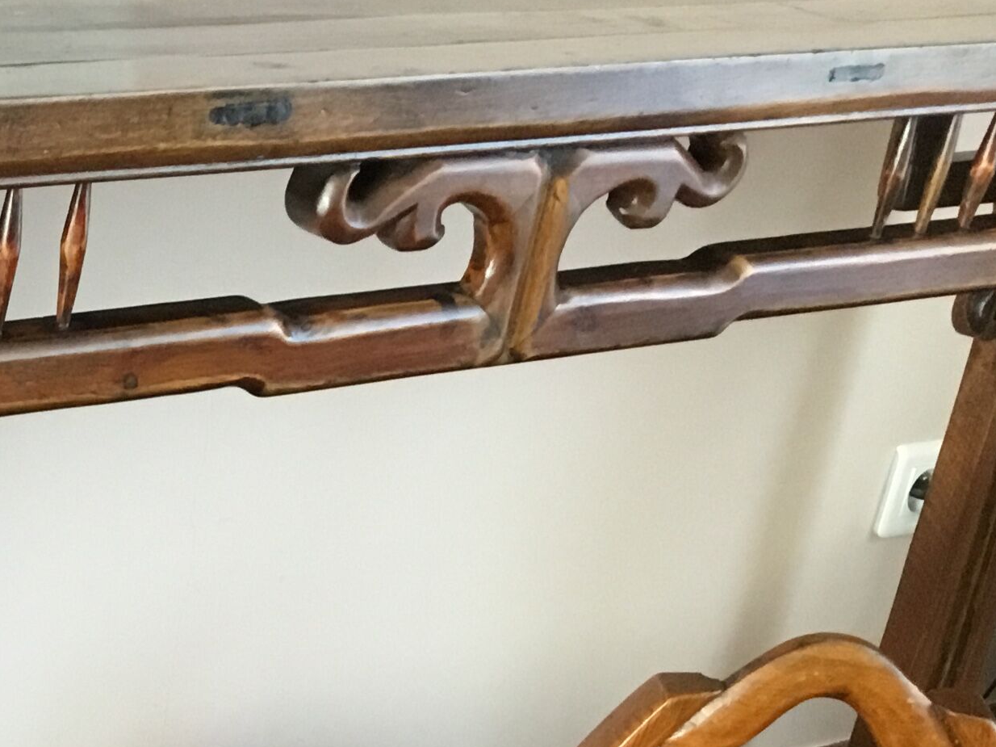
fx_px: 2359
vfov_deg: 17.4
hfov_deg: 21.9
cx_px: -221
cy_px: 816
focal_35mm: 82
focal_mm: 3.3
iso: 160
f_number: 2.4
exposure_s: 1/33
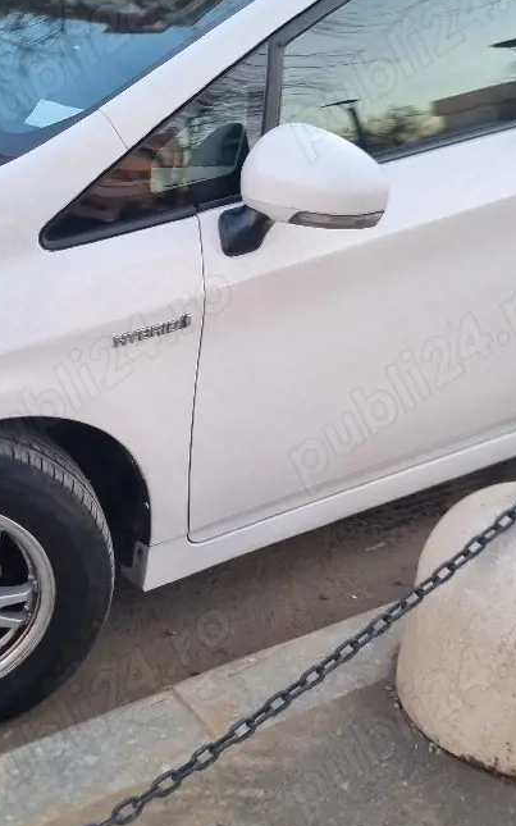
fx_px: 1283
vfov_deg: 35.7
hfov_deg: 22.7
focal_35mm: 57
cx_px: 178
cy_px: 427
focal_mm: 5.4
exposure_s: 1/100
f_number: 1.8
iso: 50
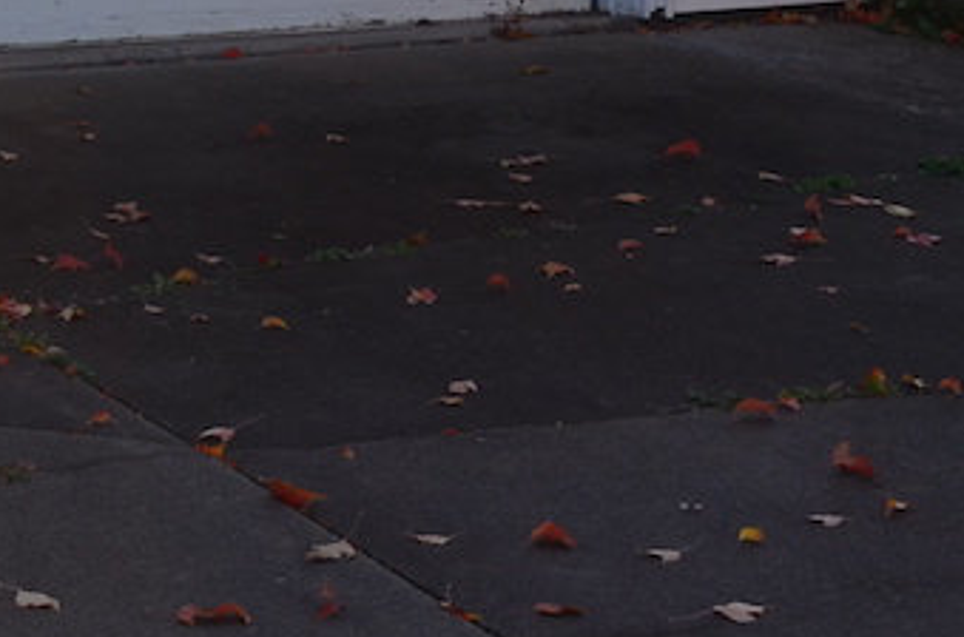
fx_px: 3632
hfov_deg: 14.0
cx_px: -560
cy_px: -489
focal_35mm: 136
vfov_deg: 9.6
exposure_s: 1/250
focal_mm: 24
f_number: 10
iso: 200
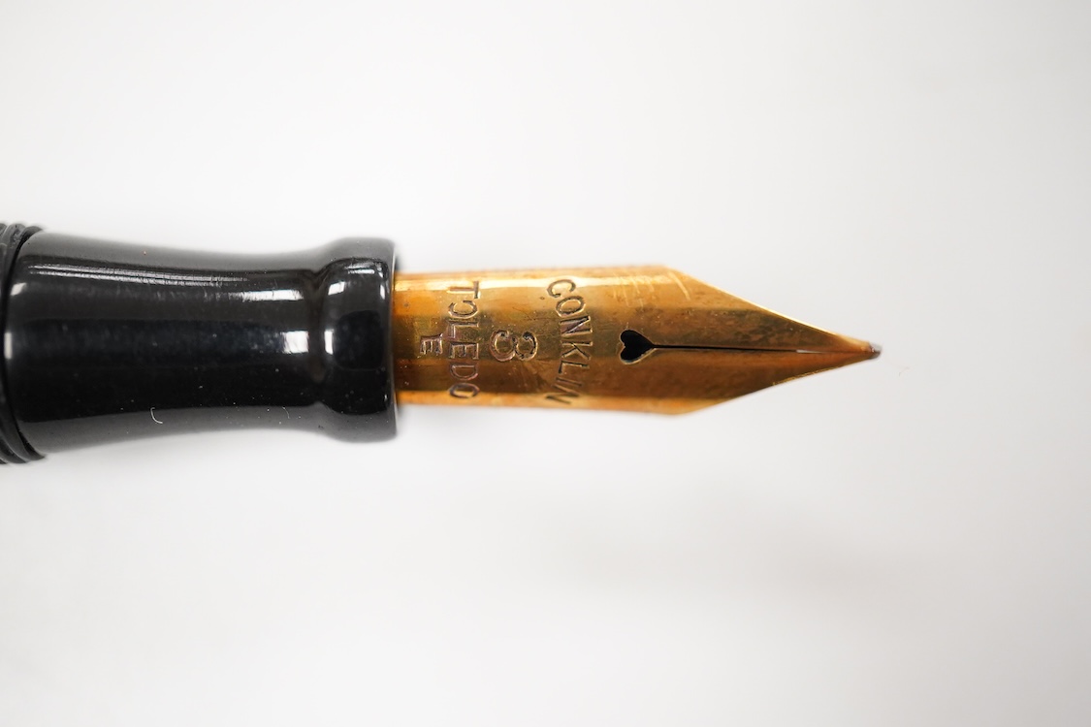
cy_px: 364
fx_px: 1364
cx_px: 546
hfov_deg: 43.6
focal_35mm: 45
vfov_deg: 29.9
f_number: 5.6
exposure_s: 1/200
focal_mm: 30
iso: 2500
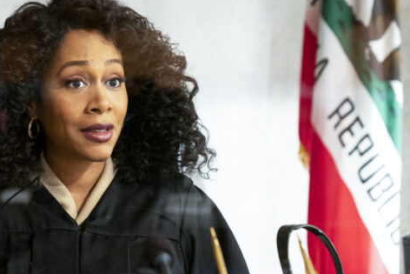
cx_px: 106
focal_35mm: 141
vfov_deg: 9.7
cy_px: 190
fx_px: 1606
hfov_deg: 14.5
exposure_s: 1/125
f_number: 3.5
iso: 3200
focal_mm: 65
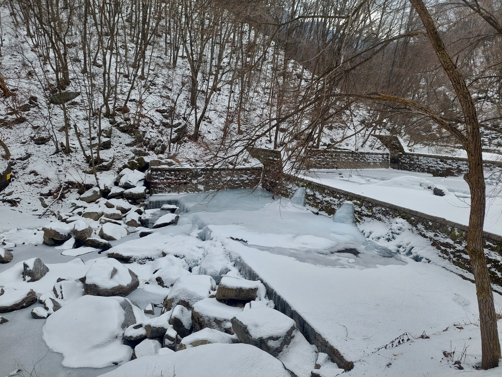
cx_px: 251
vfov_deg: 54.9
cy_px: 188
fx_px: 363
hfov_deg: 69.4
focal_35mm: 25
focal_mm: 5.23
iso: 40
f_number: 1.8
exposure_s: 1/780
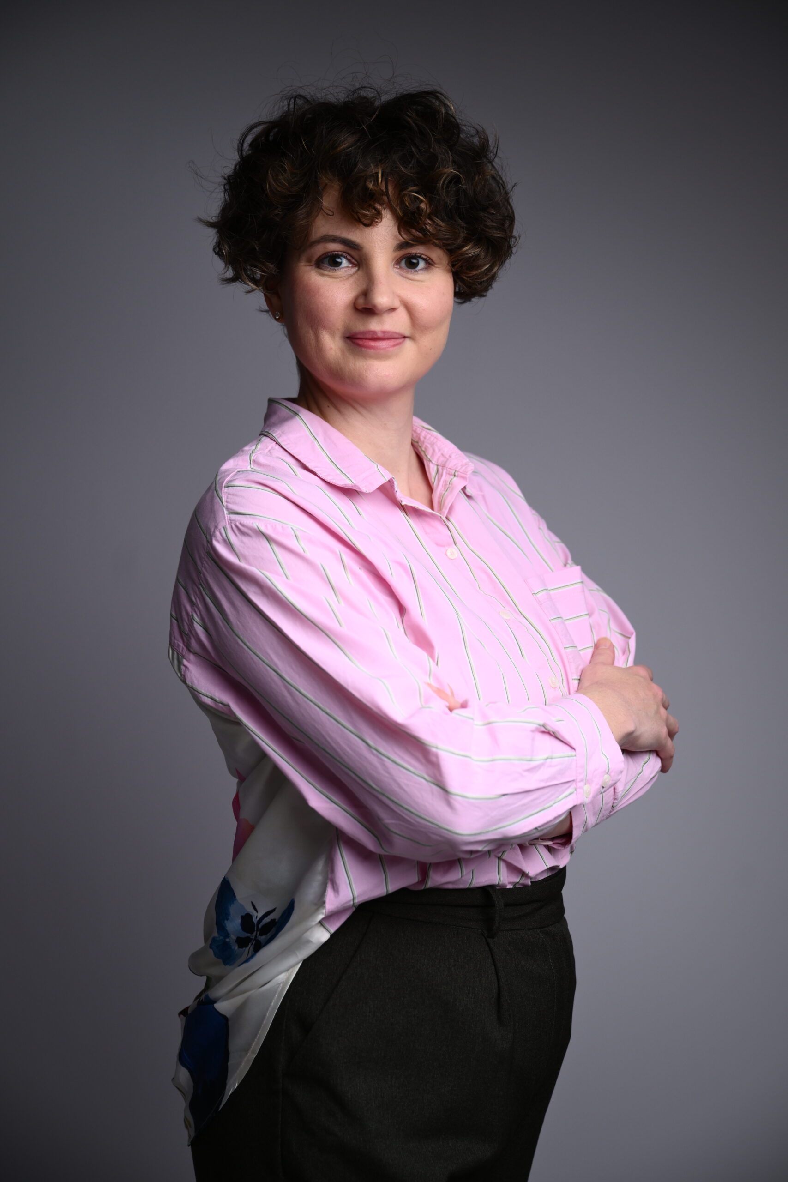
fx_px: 2002
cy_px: 591
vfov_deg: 32.9
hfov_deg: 22.3
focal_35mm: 61
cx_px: 394
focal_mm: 61
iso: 320
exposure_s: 1/160
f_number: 3.5
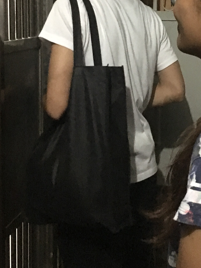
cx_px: 153
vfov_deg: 29.1
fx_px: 503
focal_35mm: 65
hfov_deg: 22.4
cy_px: 51
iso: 1250
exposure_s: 1/17
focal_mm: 4.15
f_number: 2.2
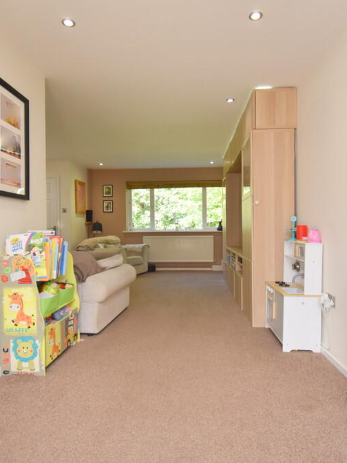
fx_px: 294
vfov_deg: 76.4
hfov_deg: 61.1
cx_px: 180
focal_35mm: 22
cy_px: 235
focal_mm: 10
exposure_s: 1/200
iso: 560
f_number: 5
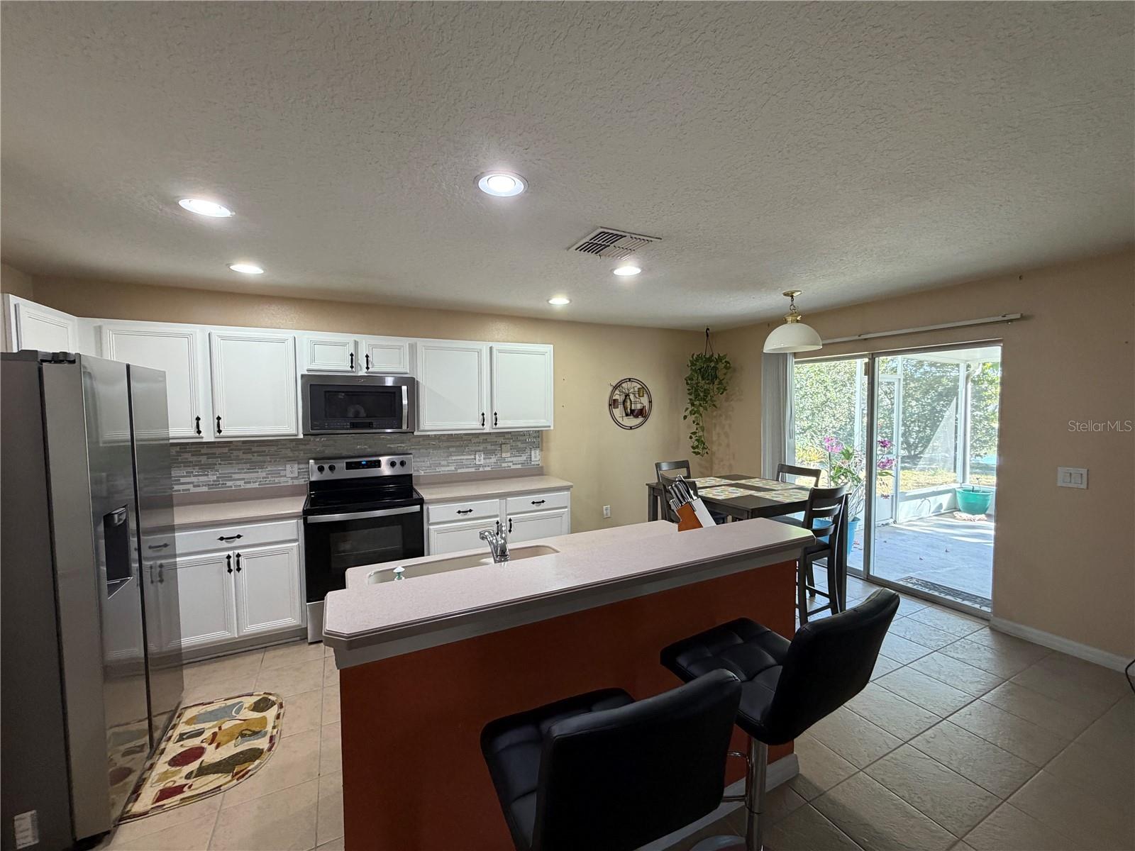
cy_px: 426
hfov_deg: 102.1
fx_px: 459
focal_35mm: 14
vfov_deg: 85.7
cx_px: 568
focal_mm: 2.22
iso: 250
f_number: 2.2
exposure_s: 1/60
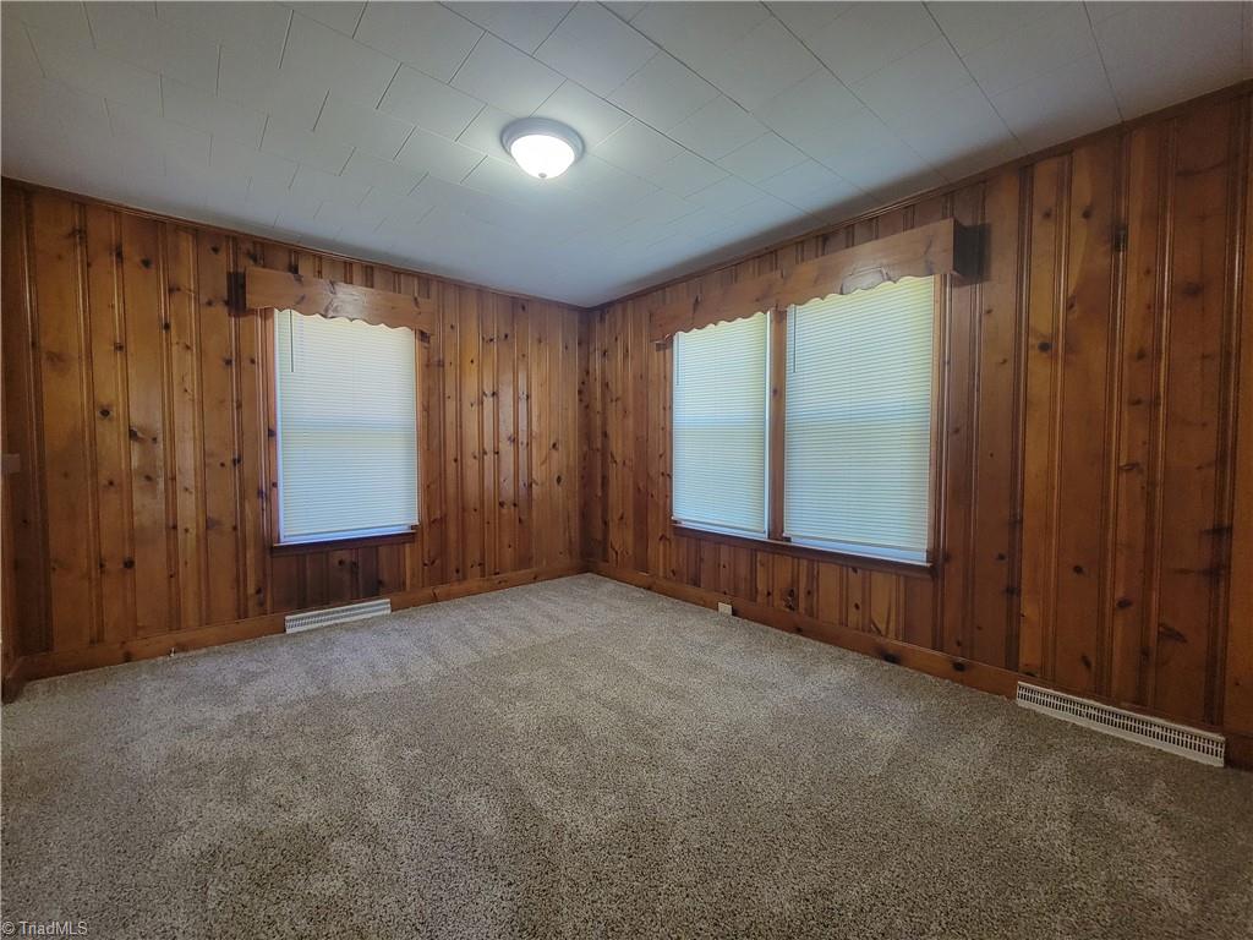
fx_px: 471
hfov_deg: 106.2
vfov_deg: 89.9
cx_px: 626
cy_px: 470
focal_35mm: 13
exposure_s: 1/60
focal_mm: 2.2
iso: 400
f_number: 2.2
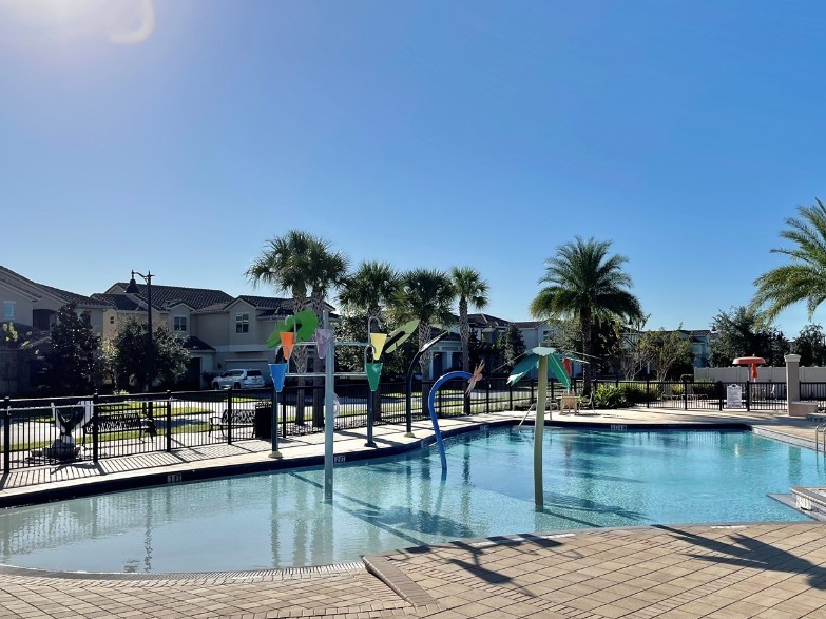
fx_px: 811
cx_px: 500
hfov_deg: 53.5
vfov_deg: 41.7
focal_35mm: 34
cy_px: 344
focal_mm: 5.1
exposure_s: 1/7937
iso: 32
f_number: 1.6
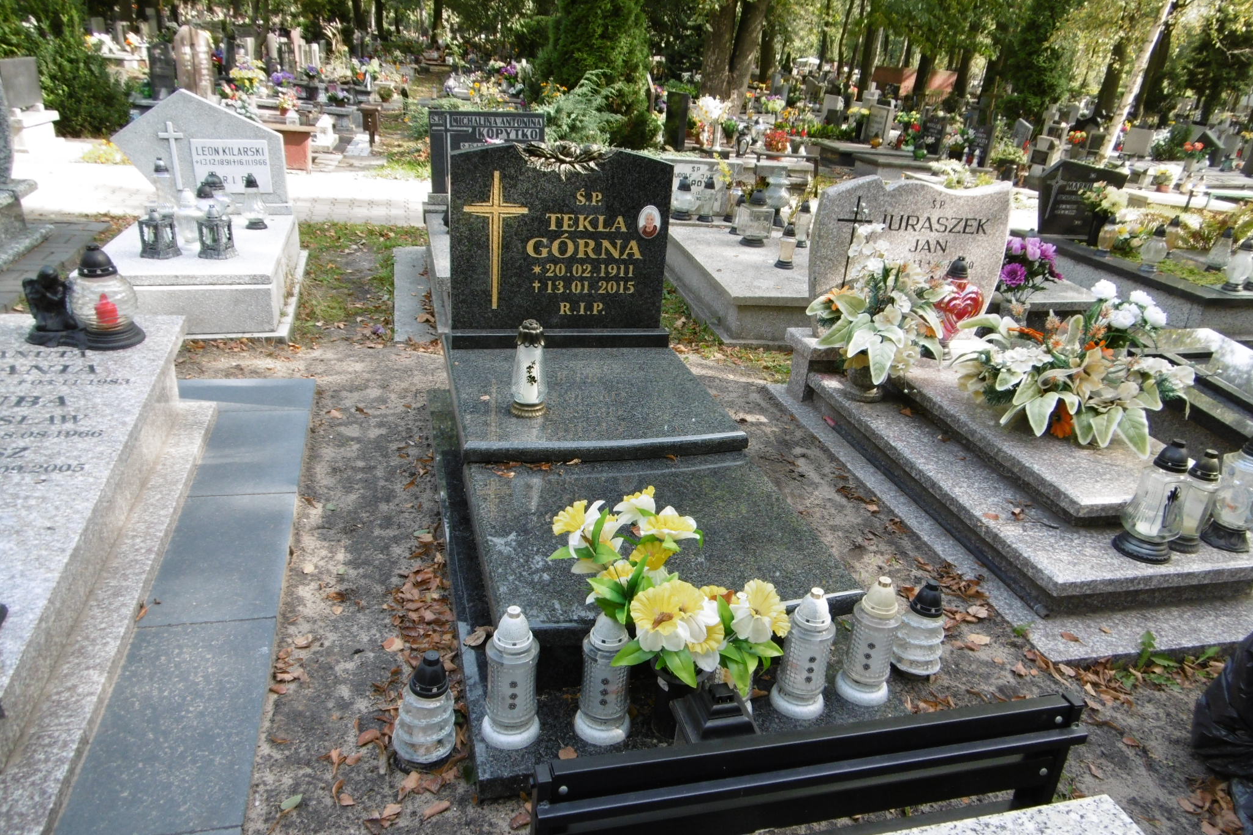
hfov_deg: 71.5
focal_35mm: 25
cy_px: 443
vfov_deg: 51.2
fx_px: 870
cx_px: 627
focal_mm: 4.3
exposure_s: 1/125
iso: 100
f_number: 3.1
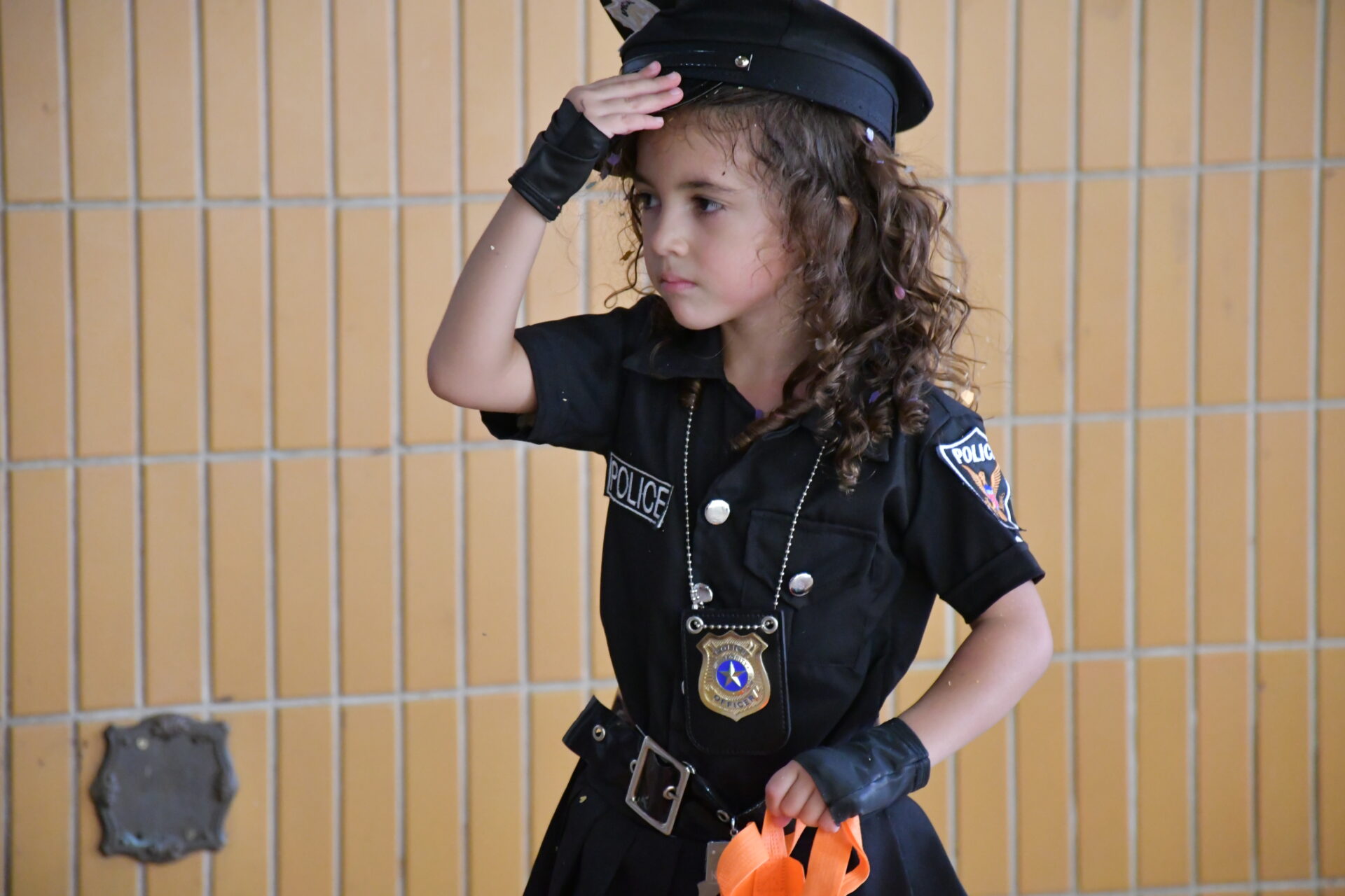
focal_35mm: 210
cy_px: 448
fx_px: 7845
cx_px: 672
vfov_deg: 6.5
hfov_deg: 9.8
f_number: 5.6
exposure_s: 1/250
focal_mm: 140
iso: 5600
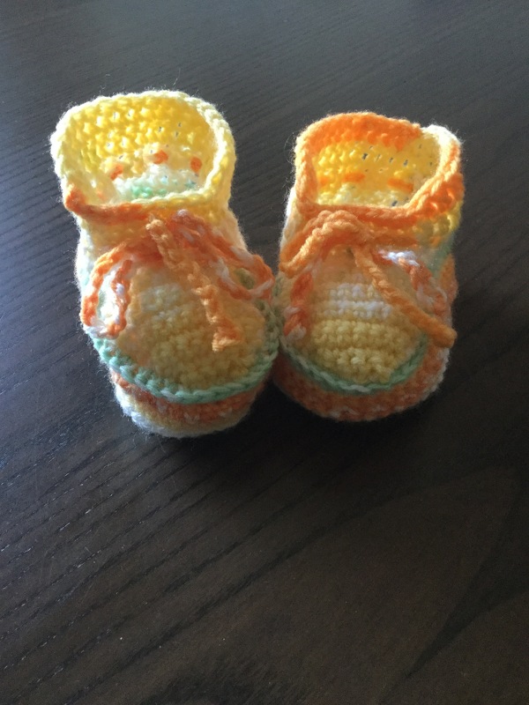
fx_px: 632
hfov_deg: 45.4
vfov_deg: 58.4
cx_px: 264
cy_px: 352
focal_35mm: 31
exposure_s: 1/33
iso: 250
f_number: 2.4
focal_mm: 3.3
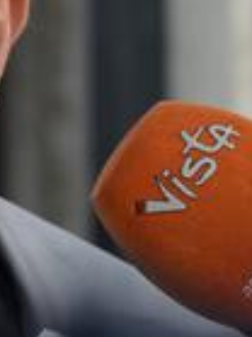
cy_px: -5
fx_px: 5211
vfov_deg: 3.7
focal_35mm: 536
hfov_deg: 2.8
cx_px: -273
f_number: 14
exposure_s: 1/320
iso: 2500
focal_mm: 170
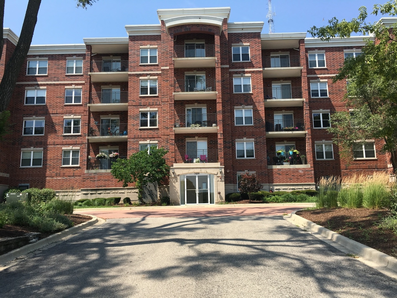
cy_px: 149
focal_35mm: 29
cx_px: 198
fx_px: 333
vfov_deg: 48.2
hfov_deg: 61.7
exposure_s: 1/1026
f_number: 2.2
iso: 25
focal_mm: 4.15
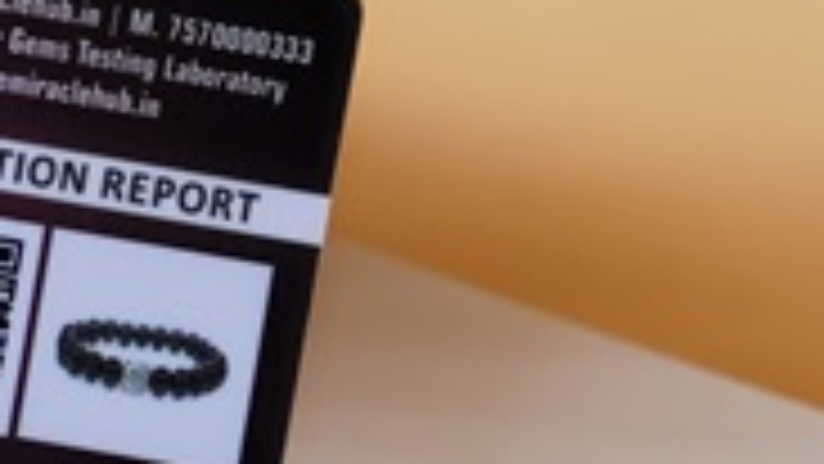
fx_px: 5682
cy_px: 412
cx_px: -405
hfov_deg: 8.1
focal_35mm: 260
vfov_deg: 4.7
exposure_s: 1/100
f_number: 8
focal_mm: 70
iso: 1600
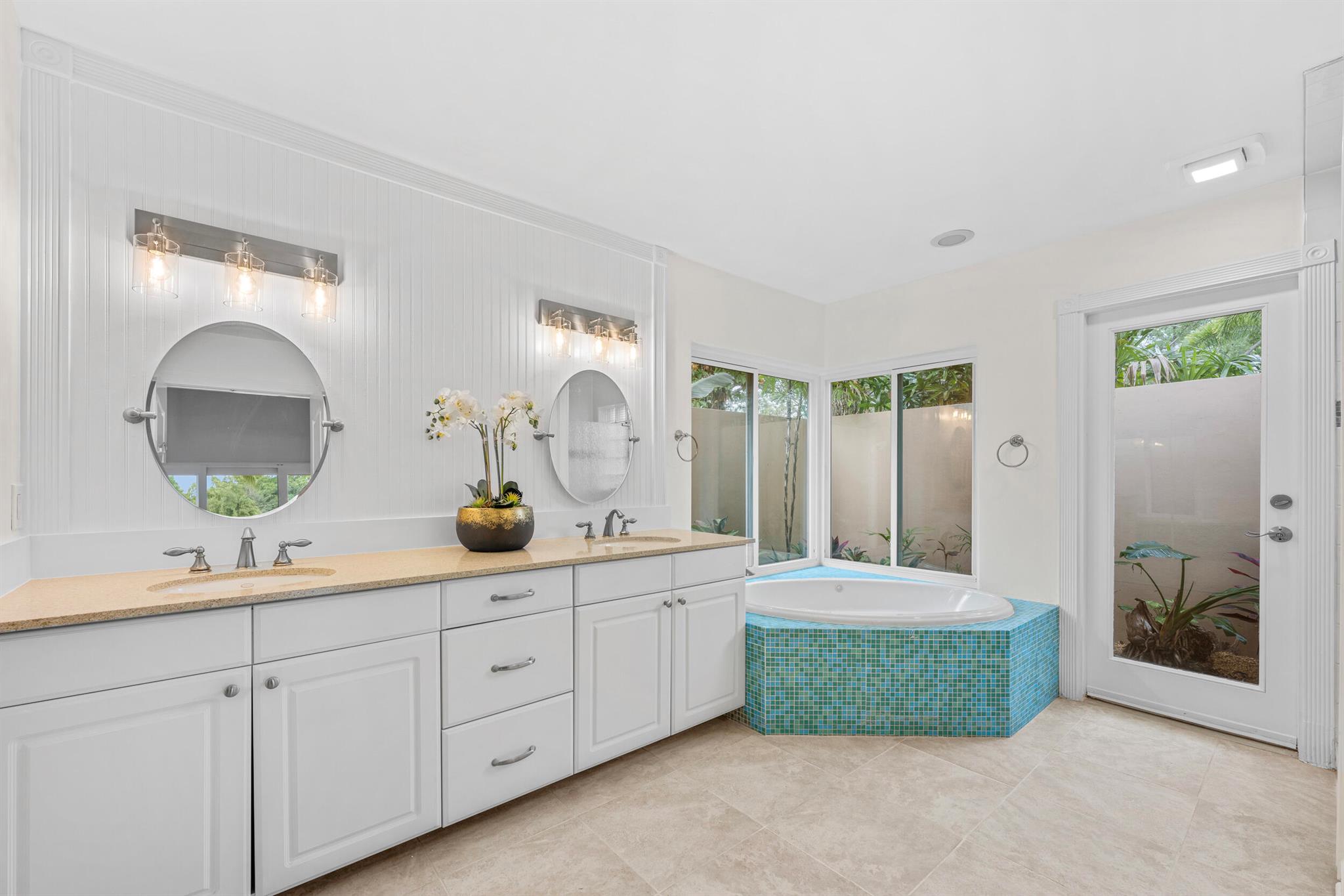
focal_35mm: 14
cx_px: 672
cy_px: 448
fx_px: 523
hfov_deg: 104.3
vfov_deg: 81.2
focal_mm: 14
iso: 64
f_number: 8
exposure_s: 1/5
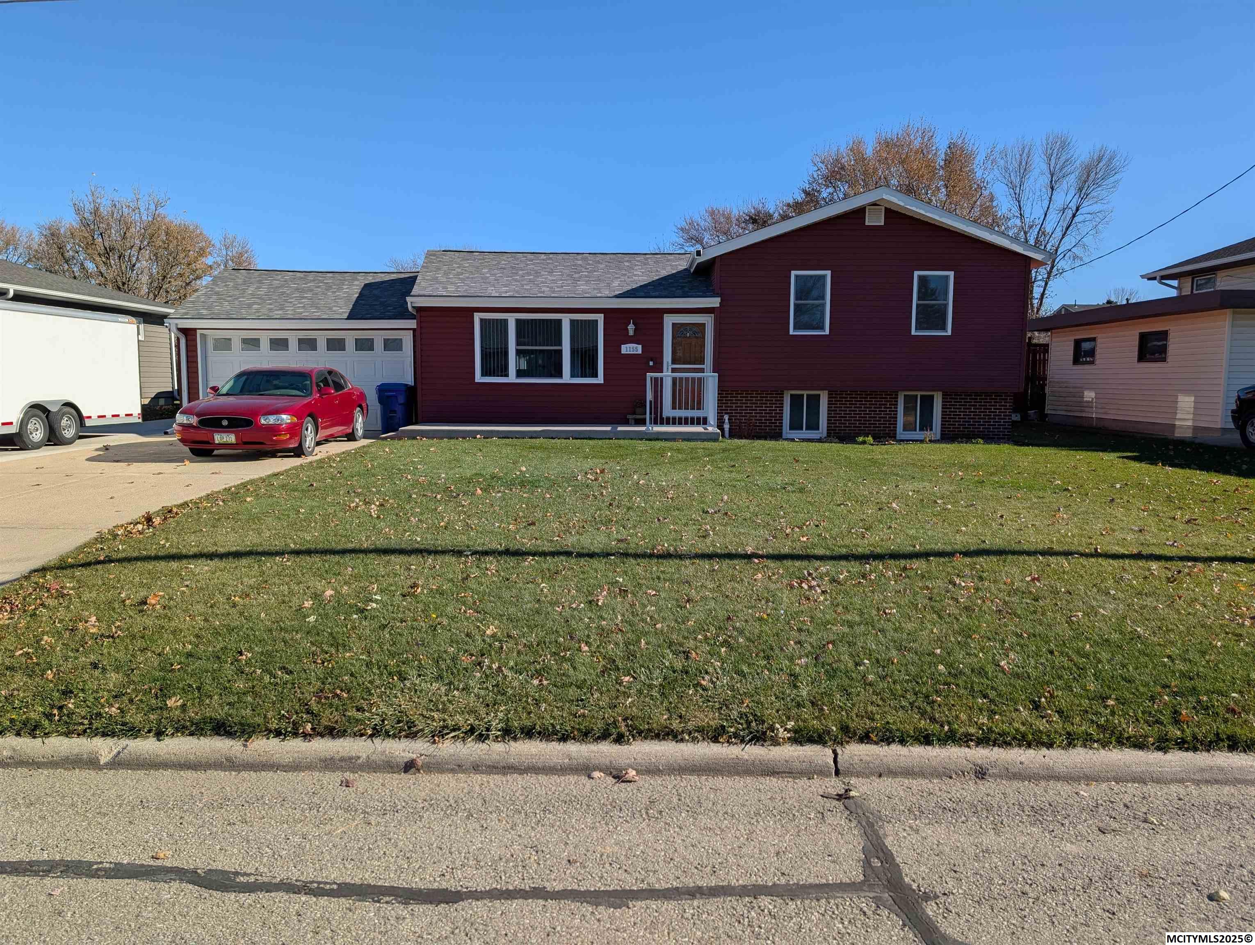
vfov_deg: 56.9
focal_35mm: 24
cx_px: 628
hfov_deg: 71.5
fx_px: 871
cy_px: 472
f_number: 1.68
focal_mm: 6.9
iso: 22
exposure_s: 1/1418
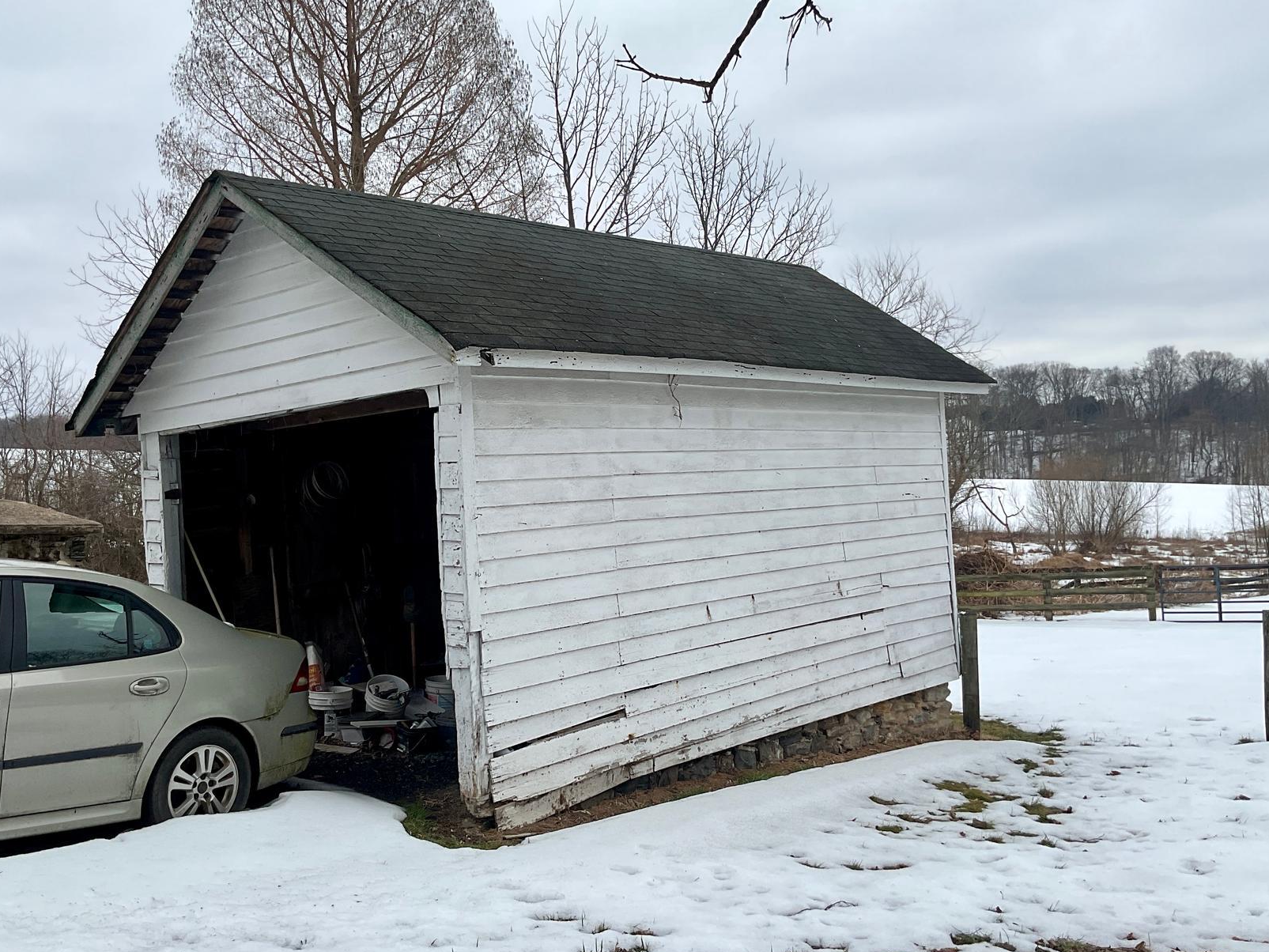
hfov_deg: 50.1
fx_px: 1356
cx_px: 577
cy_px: 493
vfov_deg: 38.7
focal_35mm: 37
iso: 16
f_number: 1.8
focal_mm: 3
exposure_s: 1/2538
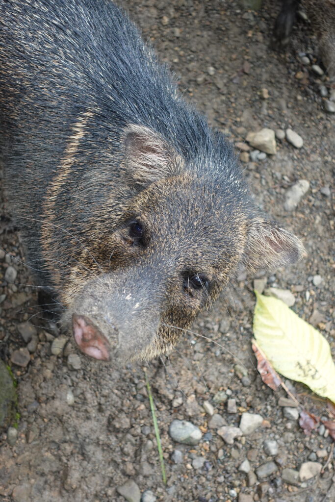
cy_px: 251
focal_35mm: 59
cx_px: 168
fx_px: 823
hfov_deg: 23.0
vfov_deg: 33.9
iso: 400
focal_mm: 22.19
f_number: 3.2
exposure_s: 1/250
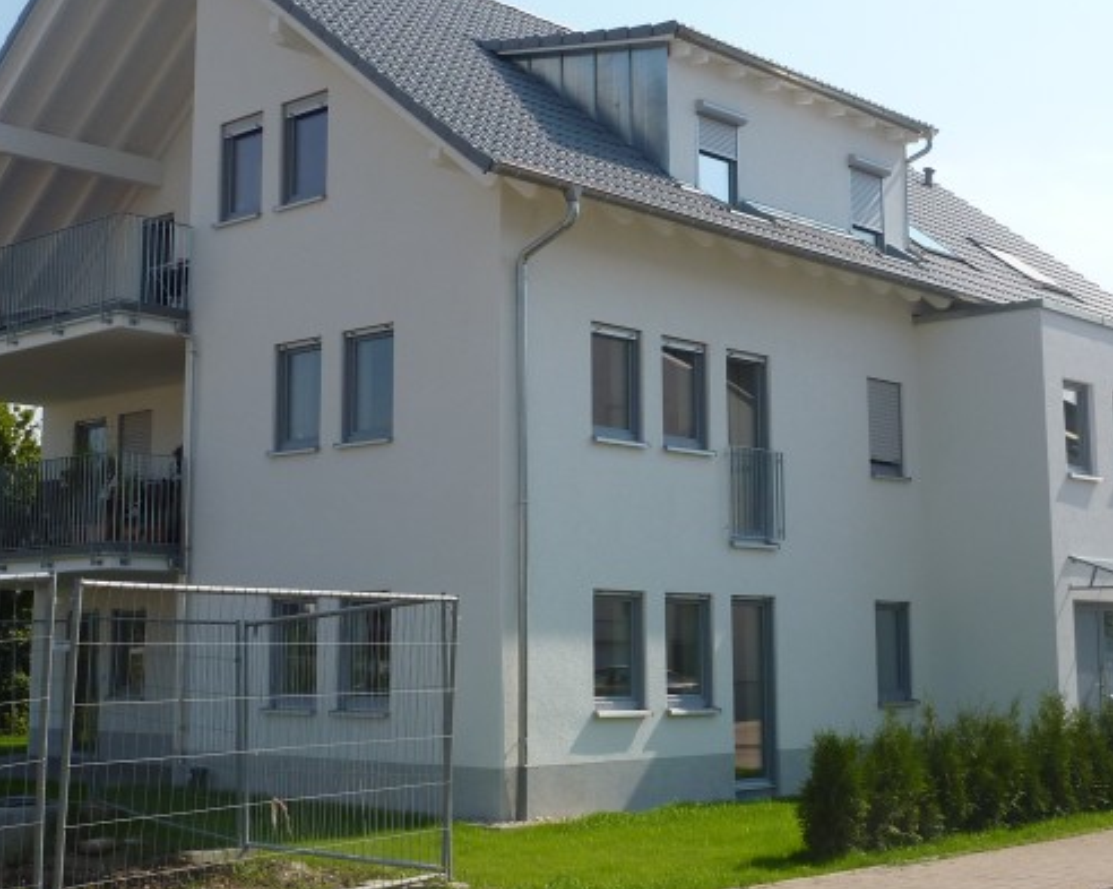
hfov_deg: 36.7
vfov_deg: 29.6
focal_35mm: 51
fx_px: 1679
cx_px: 527
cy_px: 370
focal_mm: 5.3
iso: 80
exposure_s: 1/500
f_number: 5
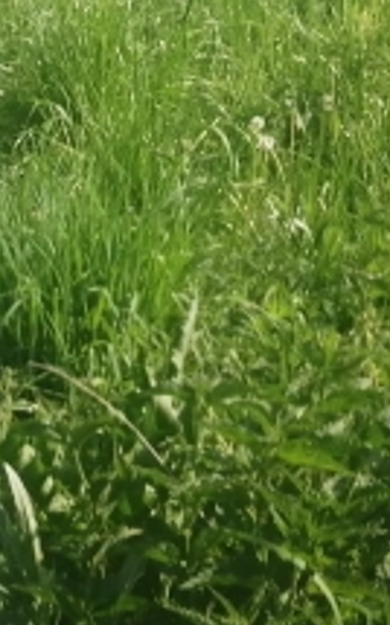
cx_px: 146
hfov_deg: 16.3
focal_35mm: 80
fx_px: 1363
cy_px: -47
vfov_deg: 24.3
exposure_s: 1/908
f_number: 1.8
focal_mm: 3.64
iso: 50
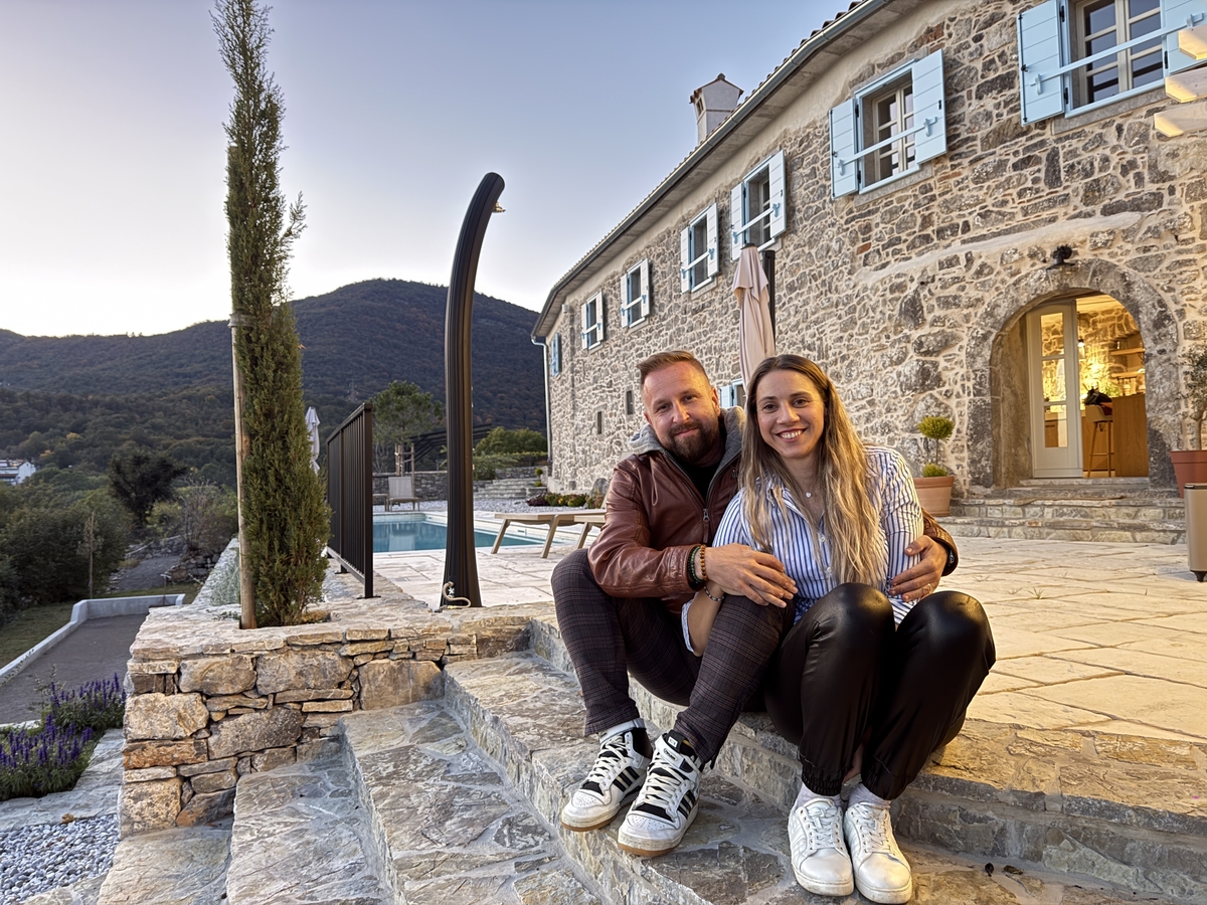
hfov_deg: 71.6
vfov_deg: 56.8
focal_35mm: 24
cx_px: 604
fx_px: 837
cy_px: 452
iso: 160
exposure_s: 1/13
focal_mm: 6.76
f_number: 1.78
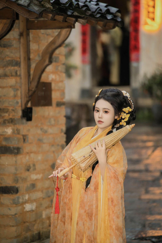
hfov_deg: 7.6
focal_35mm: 180
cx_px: 81
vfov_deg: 11.4
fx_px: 1215
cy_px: 122
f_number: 2.8
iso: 400
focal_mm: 180
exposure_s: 1/125
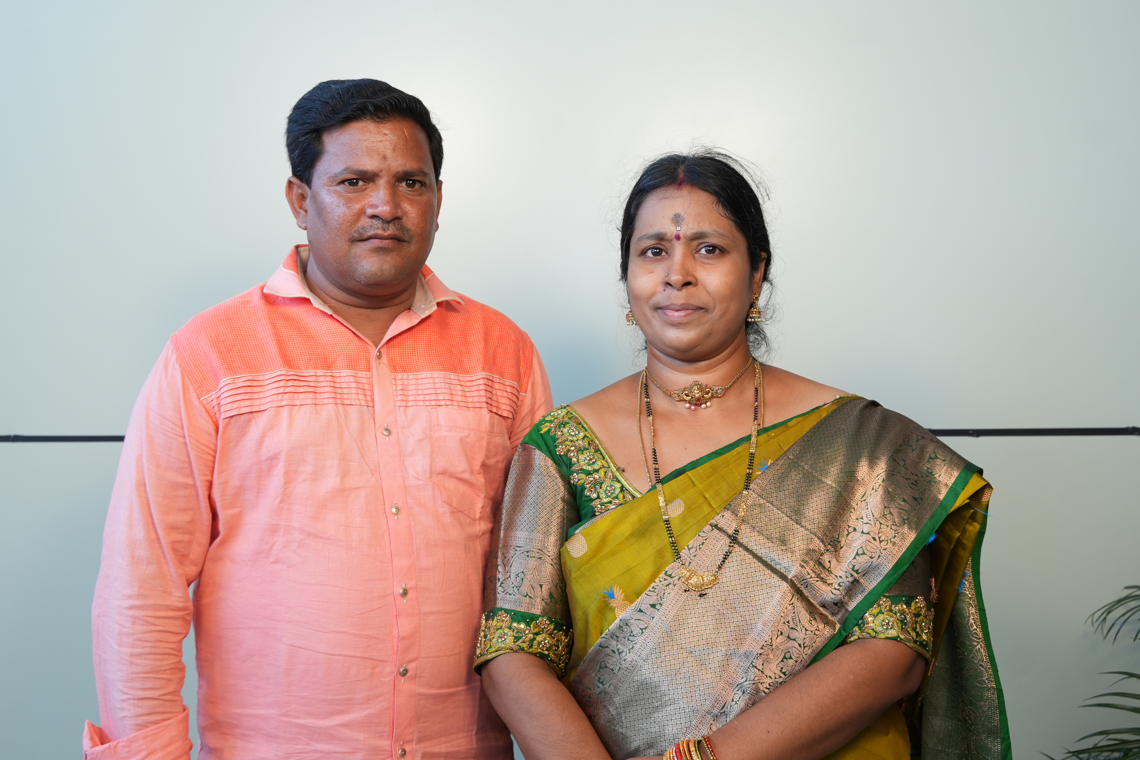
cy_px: 380
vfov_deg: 32.6
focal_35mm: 41
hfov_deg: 47.4
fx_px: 1298
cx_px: 570
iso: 400
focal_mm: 27.7
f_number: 5
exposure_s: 1/160
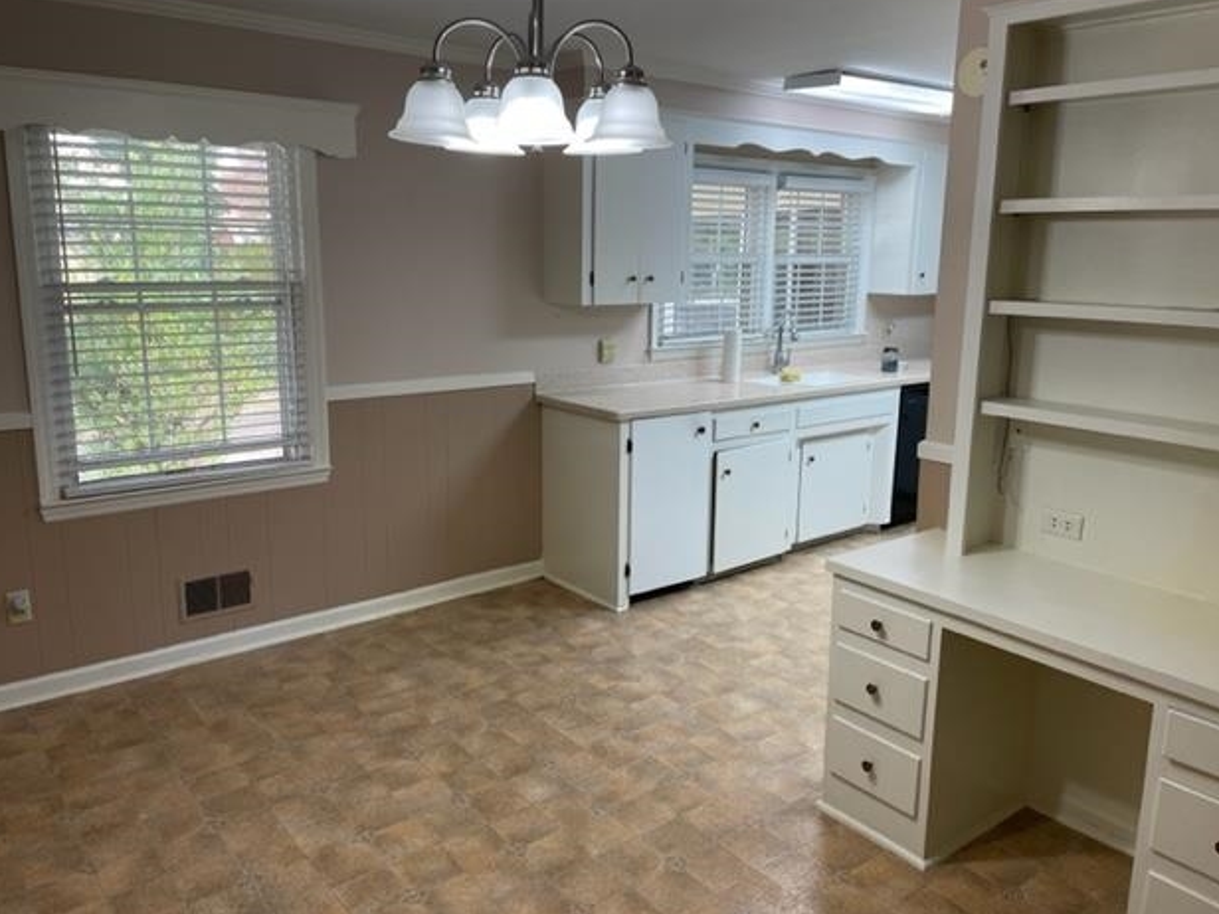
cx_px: 623
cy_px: 445
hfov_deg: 65.3
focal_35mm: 27
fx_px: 951
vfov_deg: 51.3
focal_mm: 4.2
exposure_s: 1/120
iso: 100
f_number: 1.6
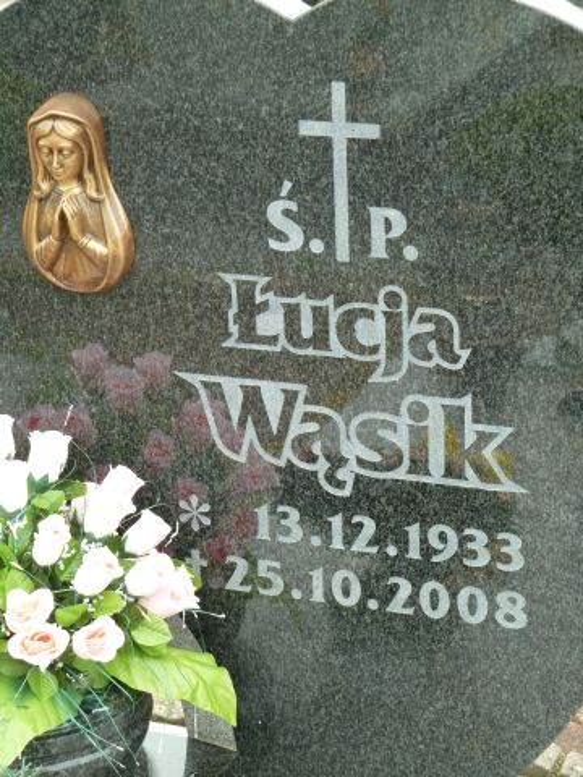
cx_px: 292
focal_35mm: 96
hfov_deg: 15.4
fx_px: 2156
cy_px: 388
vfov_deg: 20.4
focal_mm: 15.8
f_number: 4.3
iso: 125
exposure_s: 1/40
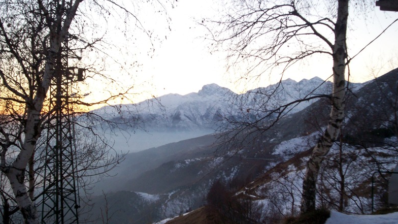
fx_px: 422
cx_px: 200
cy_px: 119
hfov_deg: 50.5
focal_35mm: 40
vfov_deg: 29.7
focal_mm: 5.9
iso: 100
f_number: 4.5
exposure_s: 1/64.2
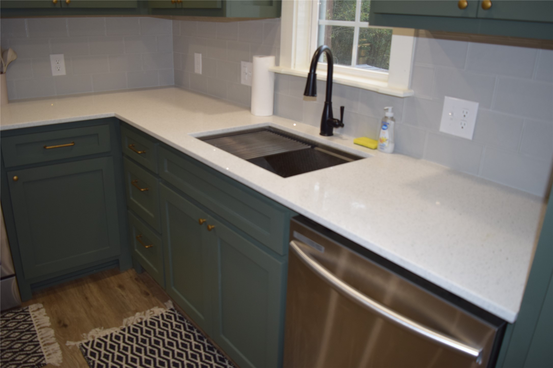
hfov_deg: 61.9
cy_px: 184
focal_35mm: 30
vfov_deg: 43.6
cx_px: 276
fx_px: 461
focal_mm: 20
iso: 400
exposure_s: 1/125
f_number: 3.5
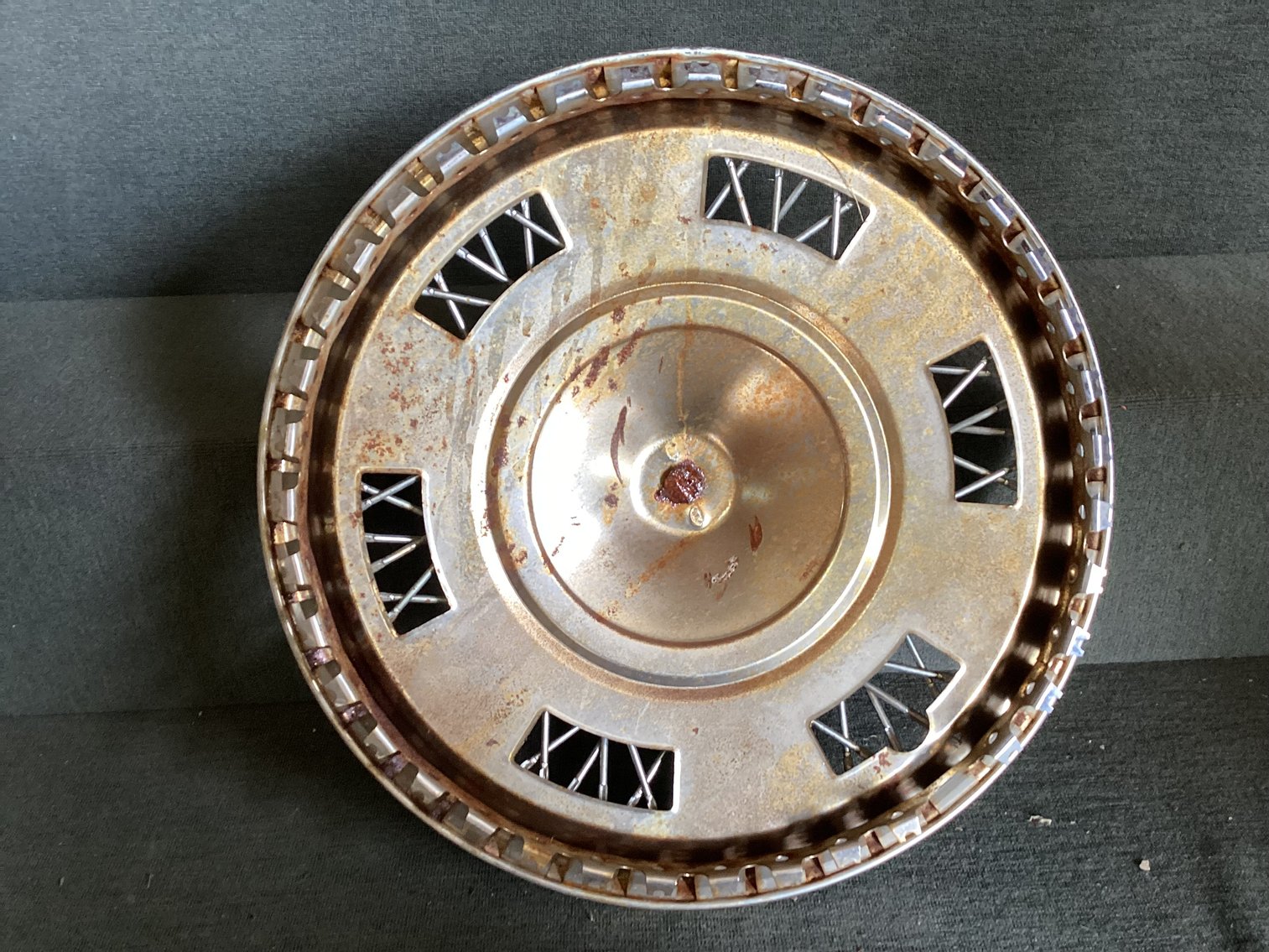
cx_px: 634
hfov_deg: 58.3
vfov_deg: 45.4
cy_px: 476
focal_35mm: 31
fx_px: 1137
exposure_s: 1/50
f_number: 2.4
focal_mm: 3.3
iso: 160
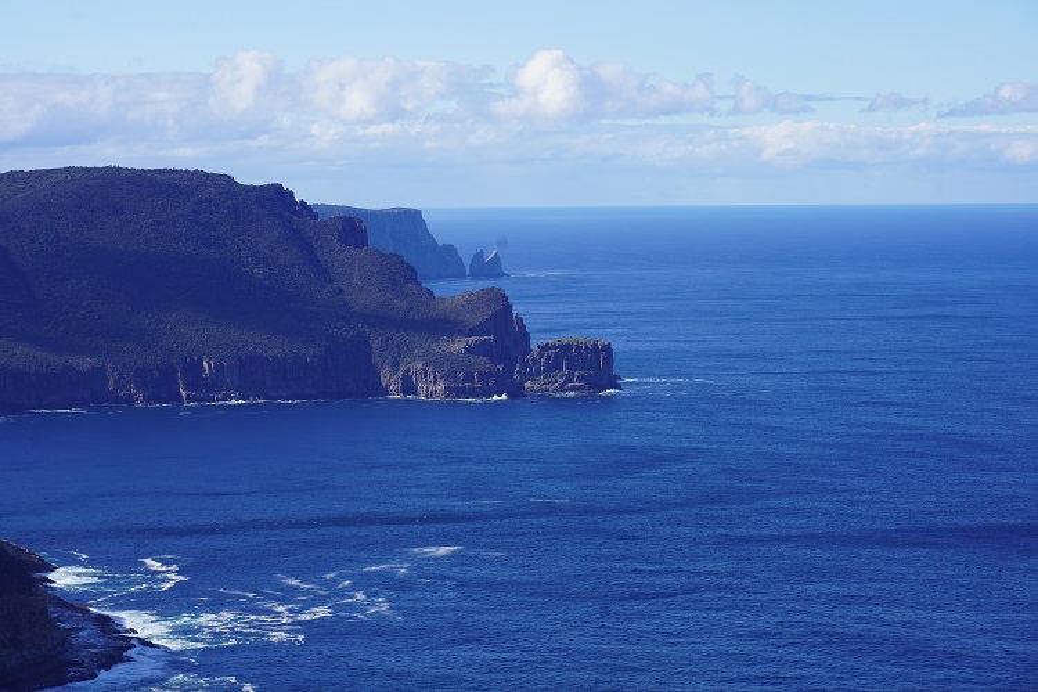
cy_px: 346
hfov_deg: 19.5
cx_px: 519
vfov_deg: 13.0
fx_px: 3027
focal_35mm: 105
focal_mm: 105
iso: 100
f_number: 8
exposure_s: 1/250
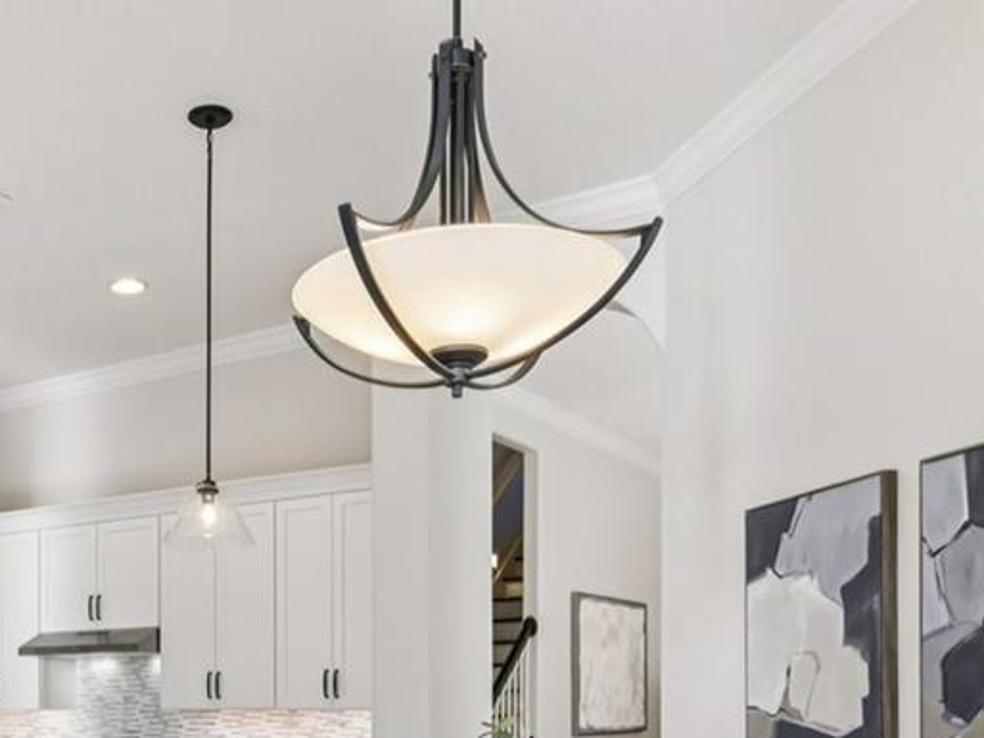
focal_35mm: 42
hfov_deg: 43.1
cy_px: 746
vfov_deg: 31.6
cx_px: 228
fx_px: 1194
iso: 400
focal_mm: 14
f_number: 8
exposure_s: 1/25
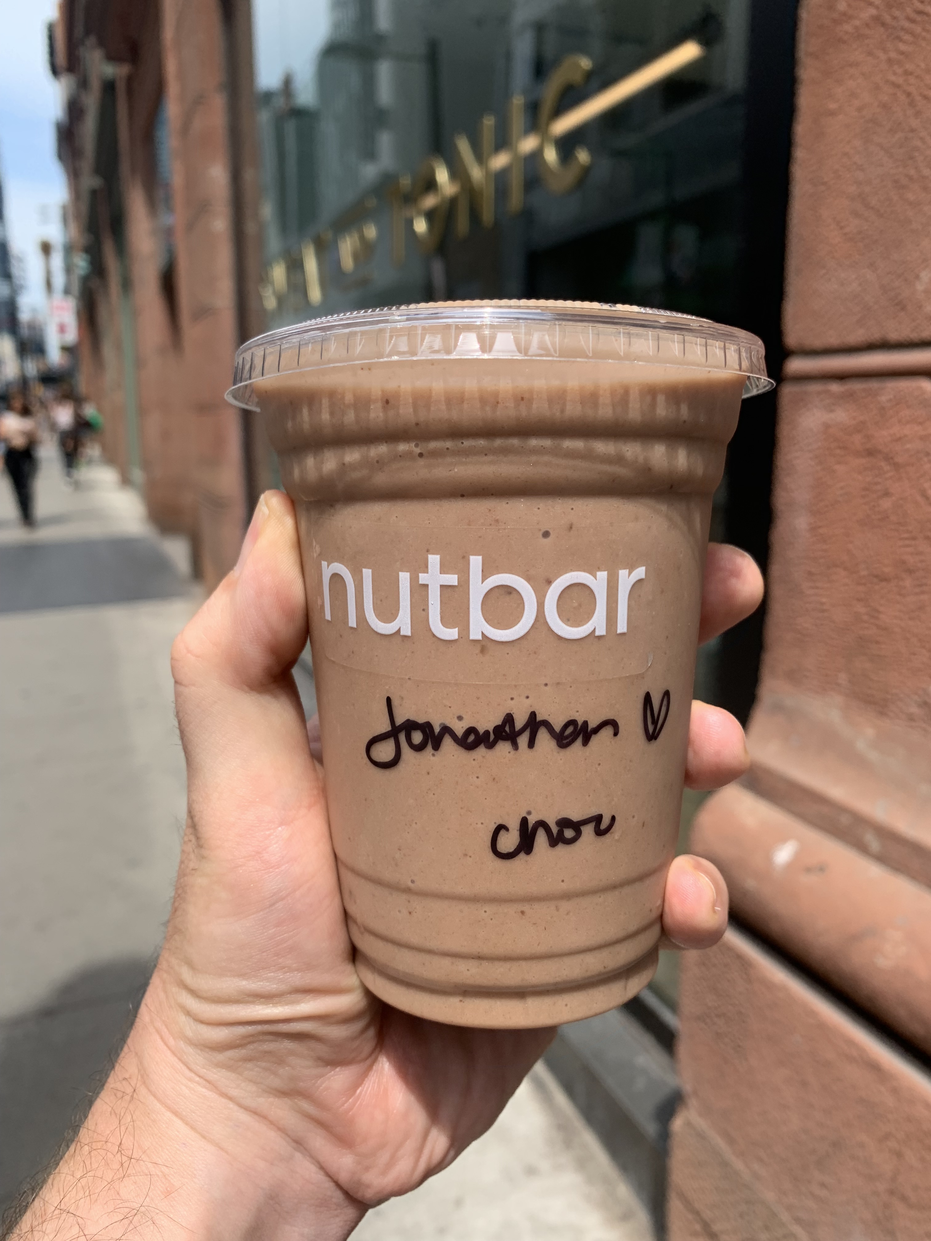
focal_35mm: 26
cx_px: 466
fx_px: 932
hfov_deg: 53.1
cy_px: 620
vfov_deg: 67.3
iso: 25
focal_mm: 4.25
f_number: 1.8
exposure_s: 1/1282
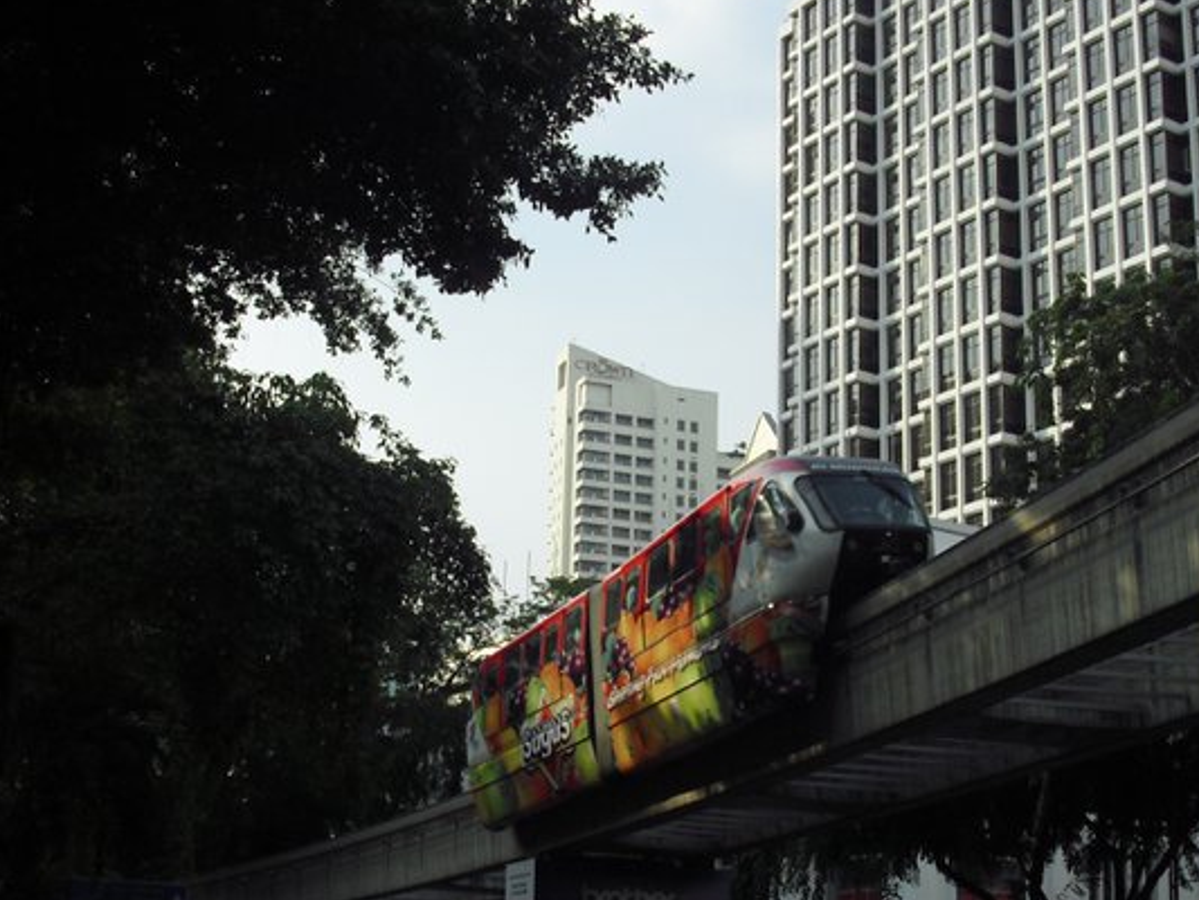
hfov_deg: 33.8
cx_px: 612
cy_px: 610
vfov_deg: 25.5
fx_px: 1975
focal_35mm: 57
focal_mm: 6.2
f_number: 8
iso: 100
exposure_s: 1/160
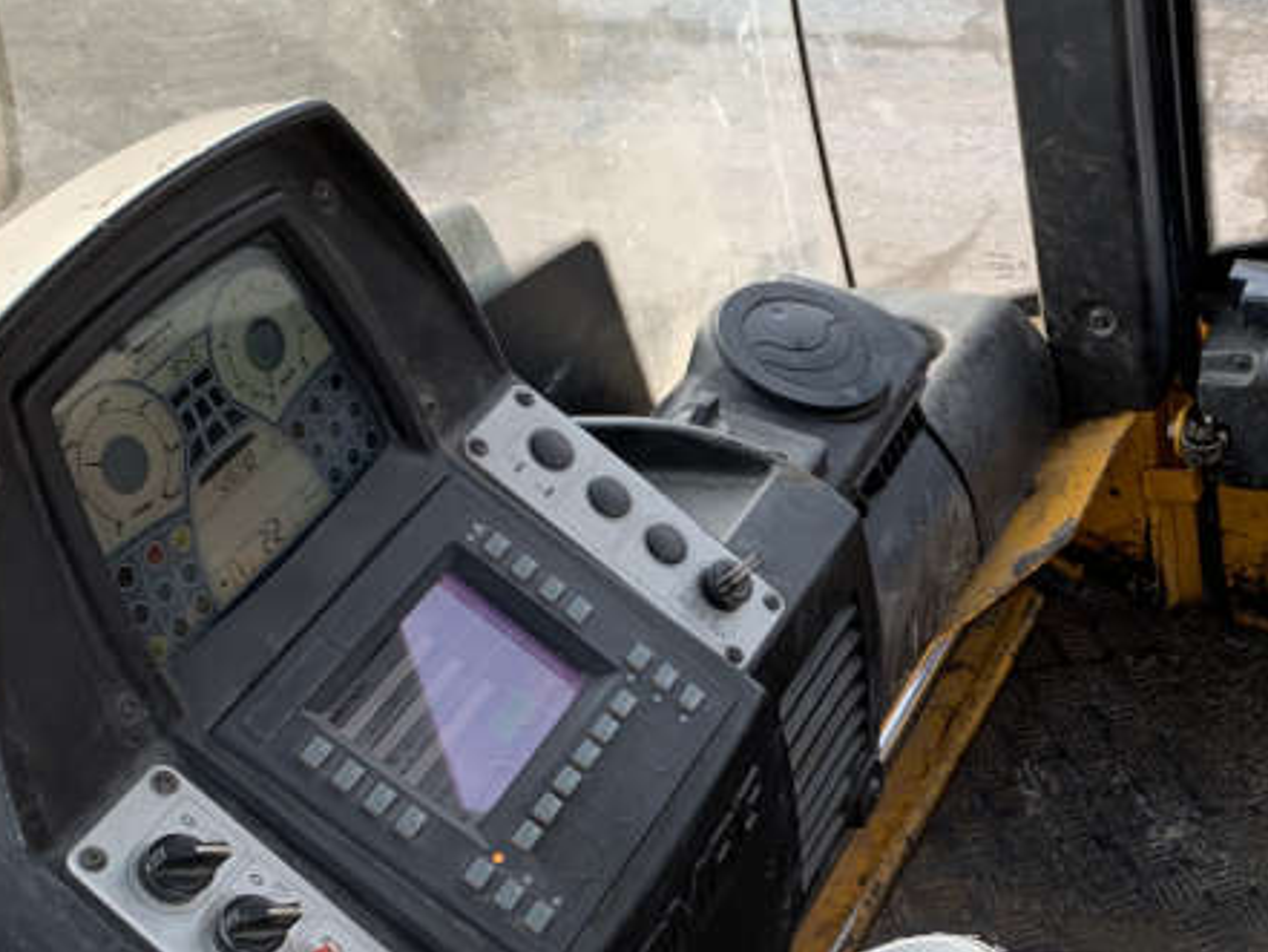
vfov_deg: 24.7
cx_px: 1259
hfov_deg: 30.5
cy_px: 607
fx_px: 2162
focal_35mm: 59
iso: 25
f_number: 1.8
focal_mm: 4.25
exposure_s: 1/122
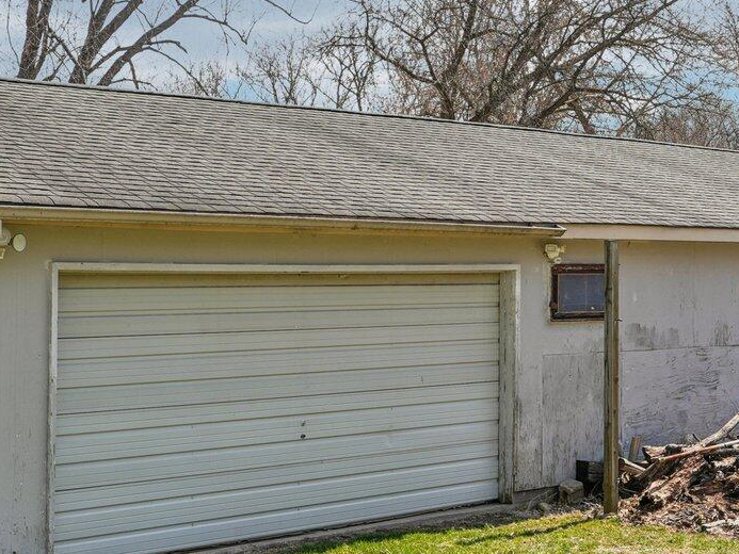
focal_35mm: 71
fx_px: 1516
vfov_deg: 20.7
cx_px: 371
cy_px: 215
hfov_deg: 27.4
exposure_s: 1/400
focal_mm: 25
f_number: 6.3
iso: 100
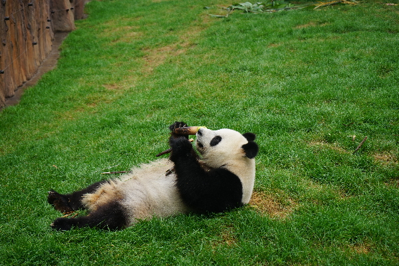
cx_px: 200
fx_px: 776
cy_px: 133
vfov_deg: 19.5
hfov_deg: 28.8
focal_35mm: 70
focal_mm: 70
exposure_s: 1/400
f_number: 5.6
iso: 200
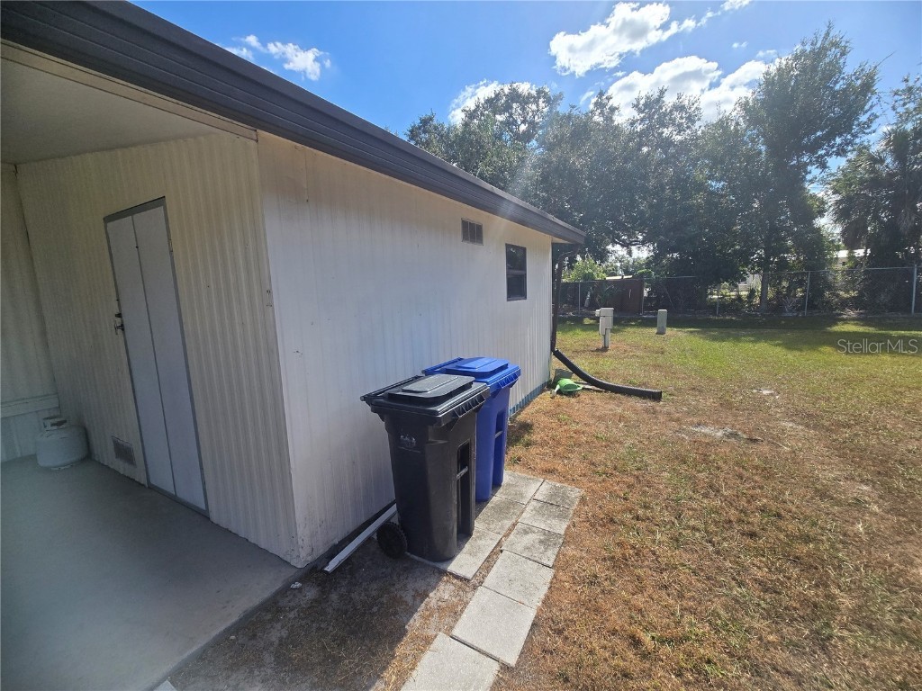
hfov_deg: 106.2
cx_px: 461
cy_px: 346
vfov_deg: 89.9
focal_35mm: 13
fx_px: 346
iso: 50
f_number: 2.2
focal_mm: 2.2
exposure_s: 1/2032
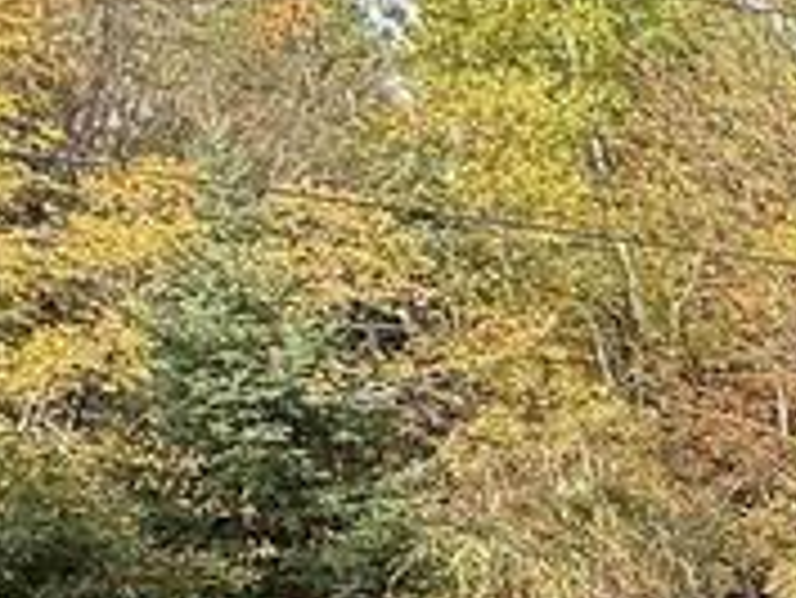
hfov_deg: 14.6
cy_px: 805
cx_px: 1938
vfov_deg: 17.0
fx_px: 1864
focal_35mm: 81
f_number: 2.2
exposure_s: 1/502
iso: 64
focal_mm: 2.22
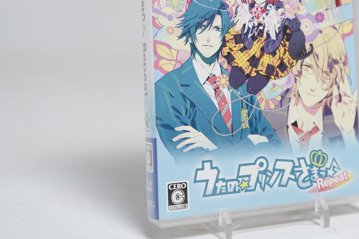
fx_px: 748
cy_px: 23
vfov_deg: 17.9
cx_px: 261
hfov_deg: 26.7
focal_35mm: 75
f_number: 5
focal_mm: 38
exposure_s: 1/40
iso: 500
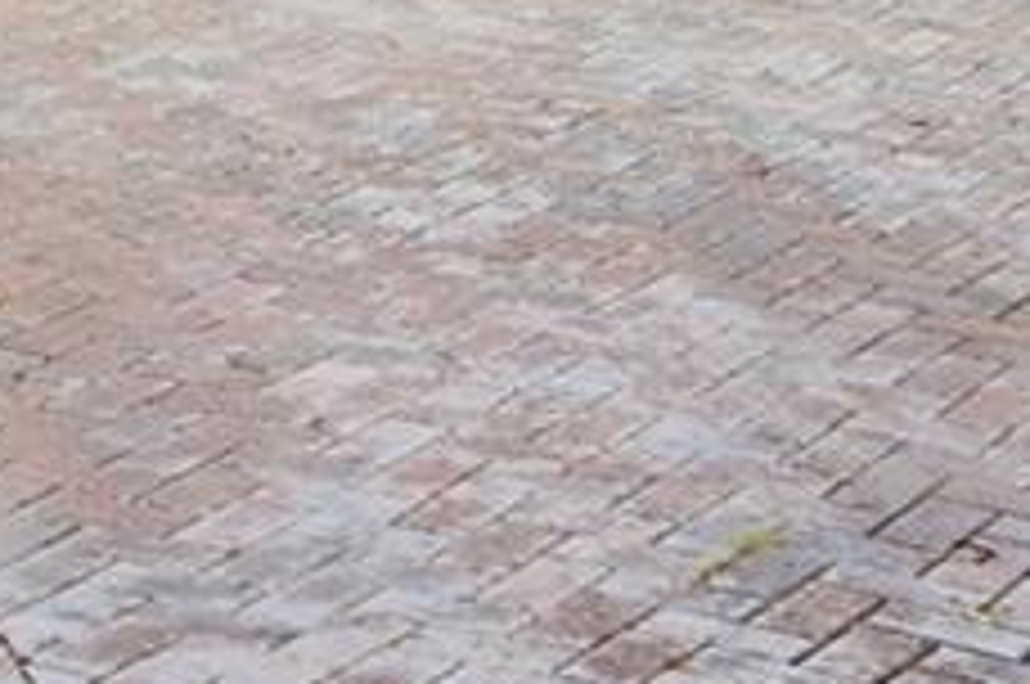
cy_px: -1246
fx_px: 5100
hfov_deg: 11.5
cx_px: 189
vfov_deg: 7.0
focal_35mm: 178
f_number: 6.3
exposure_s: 1/160
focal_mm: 17
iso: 400
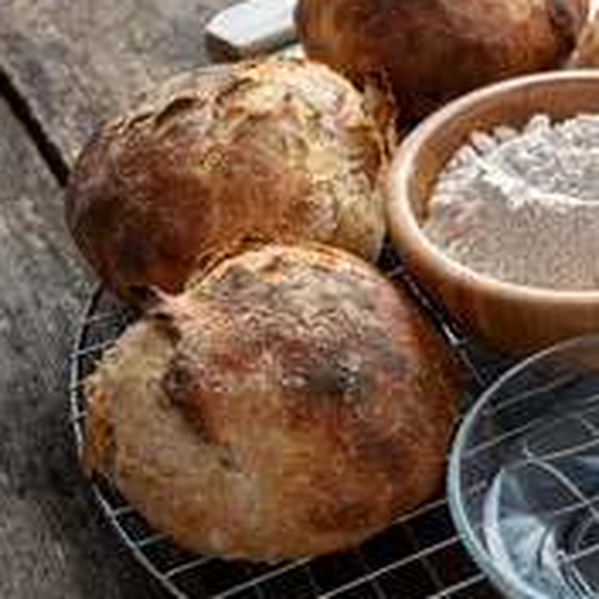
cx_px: 582
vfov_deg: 21.9
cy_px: 300
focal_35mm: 79
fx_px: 1547
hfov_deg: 21.3
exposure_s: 1/160
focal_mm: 41
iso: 100
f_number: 8
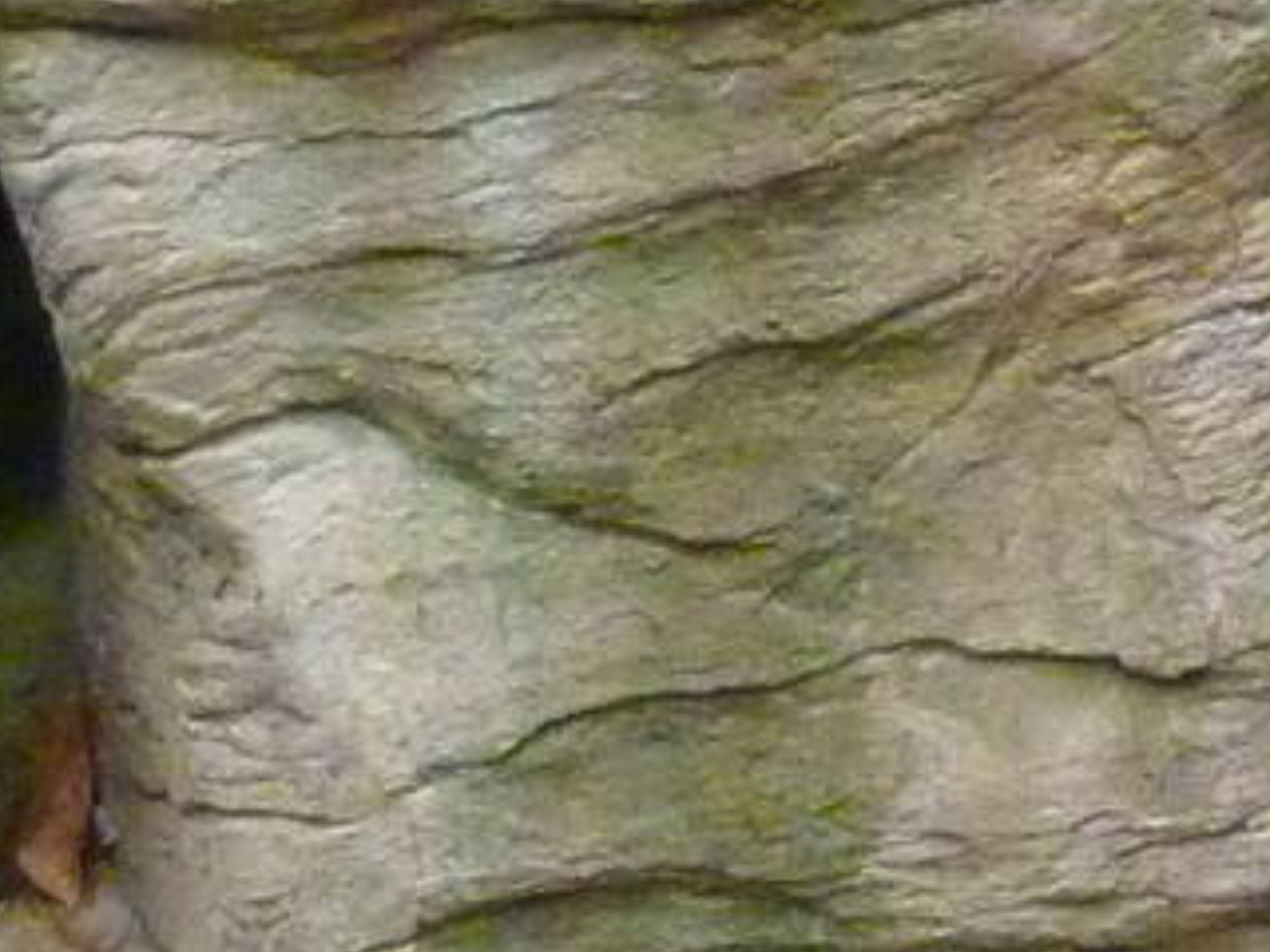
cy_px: -1035
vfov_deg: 10.7
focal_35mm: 125
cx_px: 1718
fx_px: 4586
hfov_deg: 15.0
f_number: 3.3
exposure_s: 1/60
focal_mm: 4.1
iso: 800
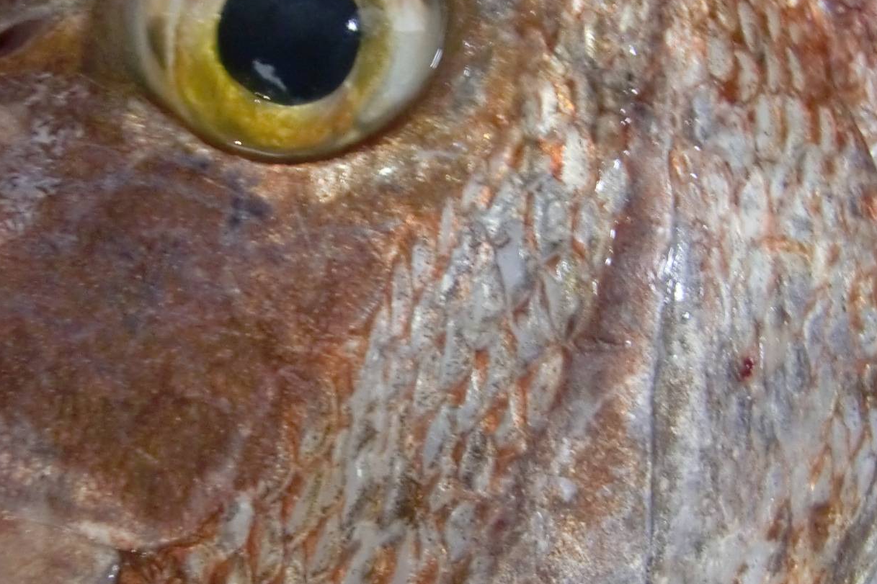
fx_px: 1193
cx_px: 319
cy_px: 300
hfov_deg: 40.0
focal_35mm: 49
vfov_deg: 27.5
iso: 800
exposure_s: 1/20
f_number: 2.6
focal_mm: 4.9
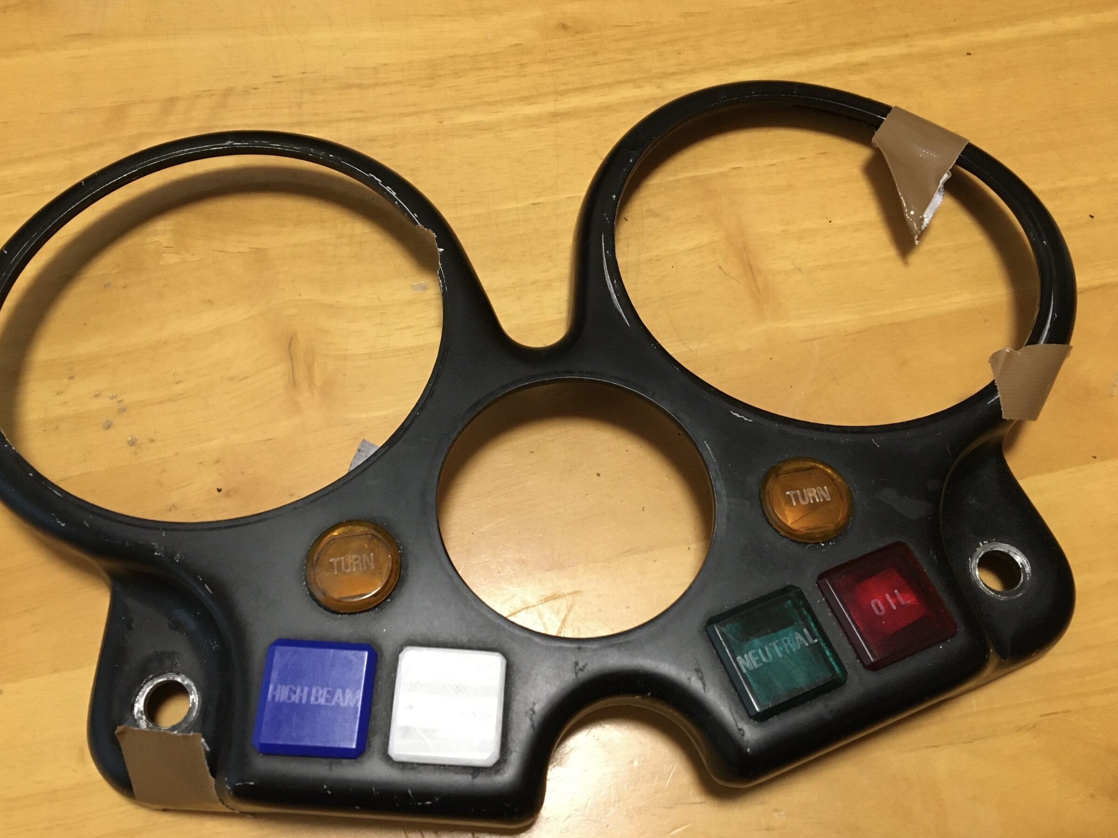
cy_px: 410
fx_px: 1001
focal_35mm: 31
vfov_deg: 45.4
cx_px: 526
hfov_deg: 58.3
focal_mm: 4.15
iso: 160
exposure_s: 1/30
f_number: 2.2
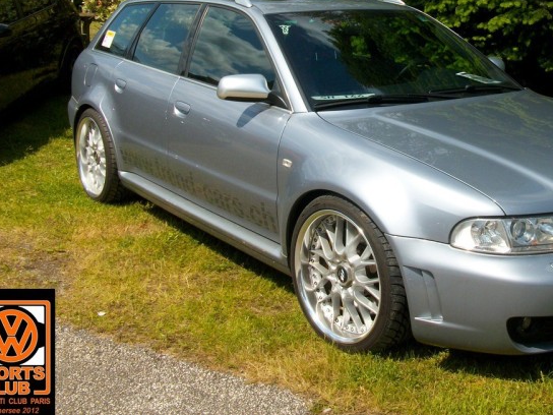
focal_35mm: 50
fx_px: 799
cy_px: 114
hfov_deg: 37.7
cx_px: 374
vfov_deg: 28.8
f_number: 5.5
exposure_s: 1/421
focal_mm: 5.7
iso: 80
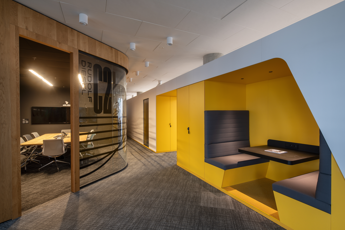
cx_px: 172
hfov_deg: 93.3
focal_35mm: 17
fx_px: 163
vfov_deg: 70.4
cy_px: 115
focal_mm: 17
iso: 100
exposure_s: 4
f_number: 11
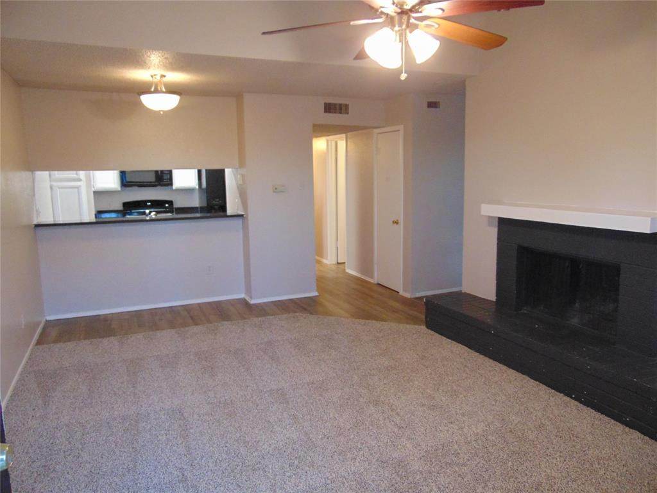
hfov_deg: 69.4
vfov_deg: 54.9
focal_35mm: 25
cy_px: 246
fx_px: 474
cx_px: 328
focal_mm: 4.5
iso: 400
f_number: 3
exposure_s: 1/30
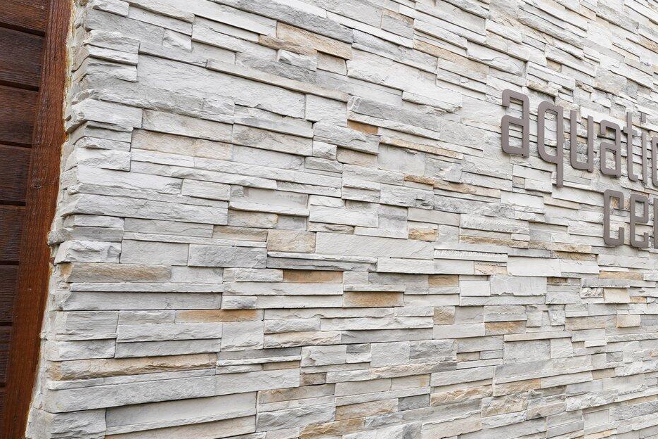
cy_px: 200
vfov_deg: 37.0
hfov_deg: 45.8
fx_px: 656
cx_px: 643
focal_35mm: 36
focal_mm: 16.4
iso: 160
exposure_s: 1/100
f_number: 6.3
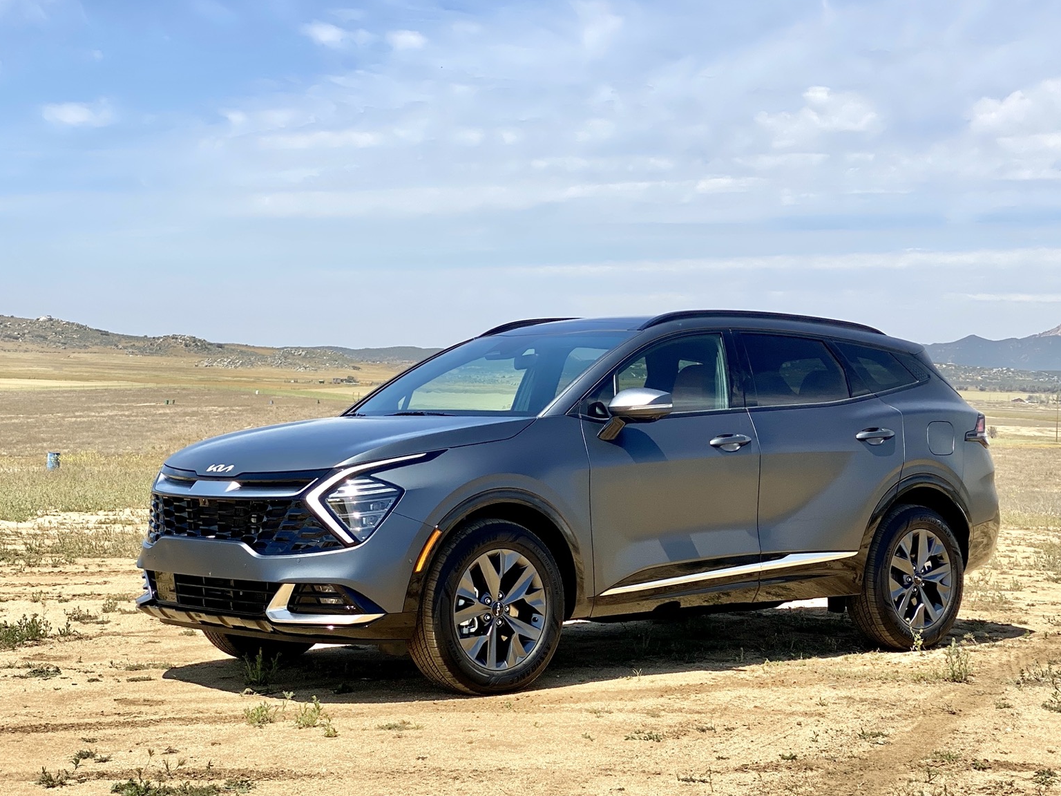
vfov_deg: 22.6
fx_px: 1992
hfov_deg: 29.8
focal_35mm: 65
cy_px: 405
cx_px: 515
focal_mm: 6
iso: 20
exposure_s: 1/2179
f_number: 2
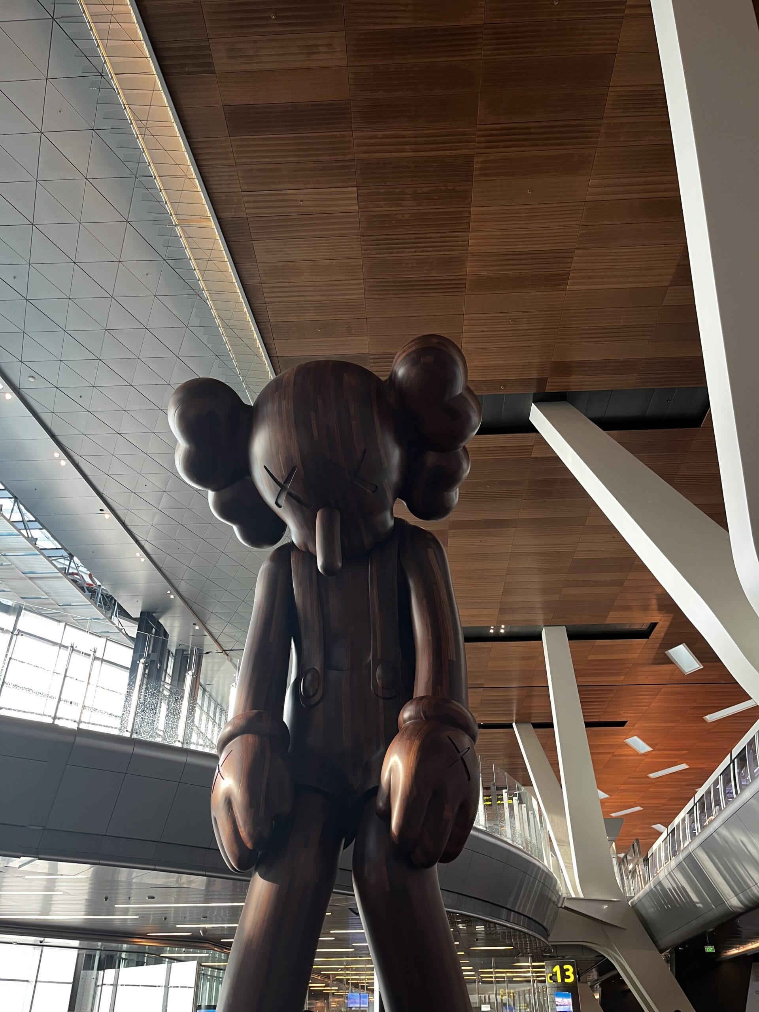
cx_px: 380
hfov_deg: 53.1
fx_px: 760
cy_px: 506
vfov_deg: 67.3
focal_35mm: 26
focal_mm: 5.1
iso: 125
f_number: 1.6
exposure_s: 1/50
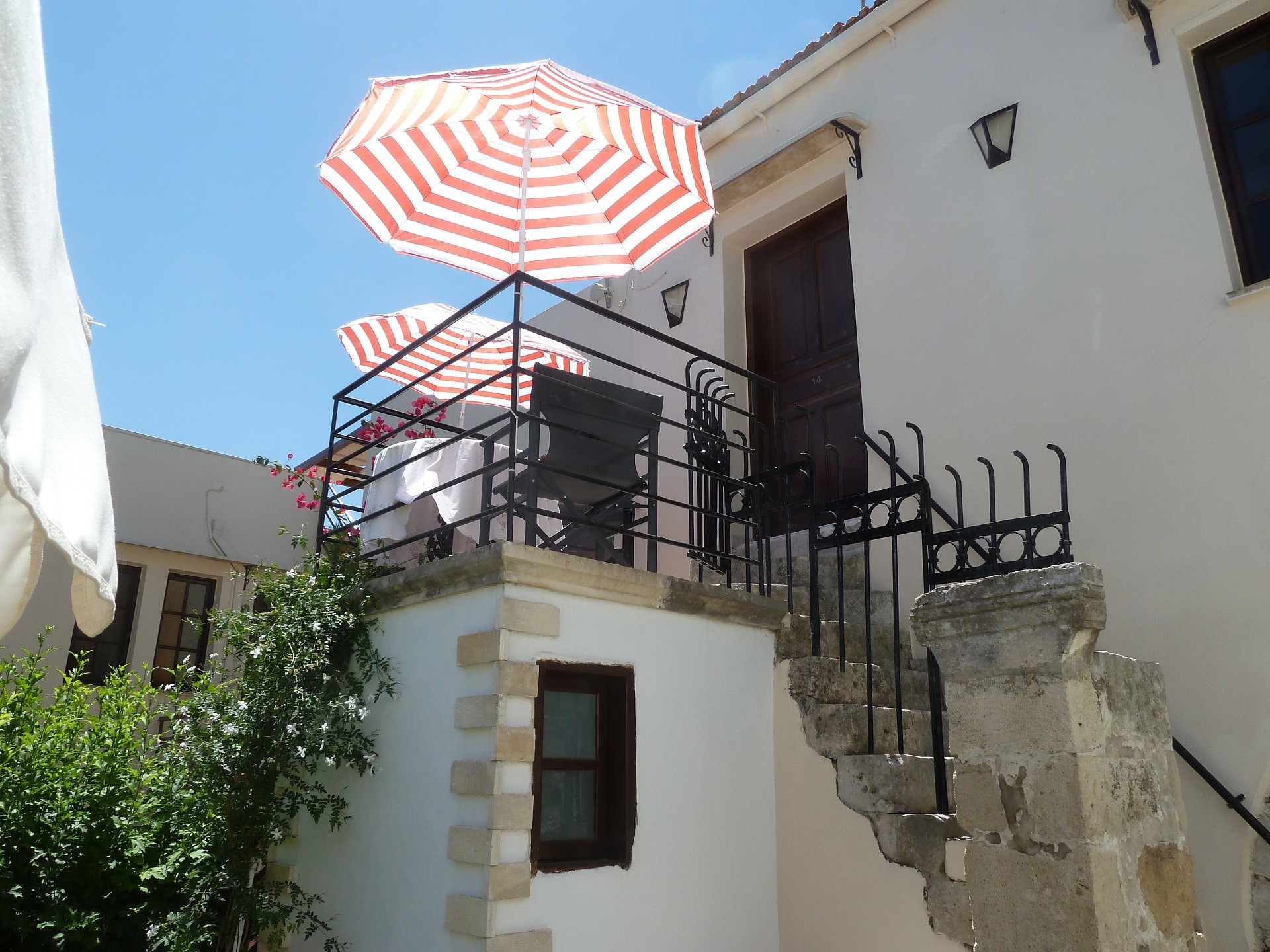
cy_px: 476
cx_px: 635
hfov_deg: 69.4
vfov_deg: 54.9
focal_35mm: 25
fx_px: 917
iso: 80
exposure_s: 1/400
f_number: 4.5
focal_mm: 4.1
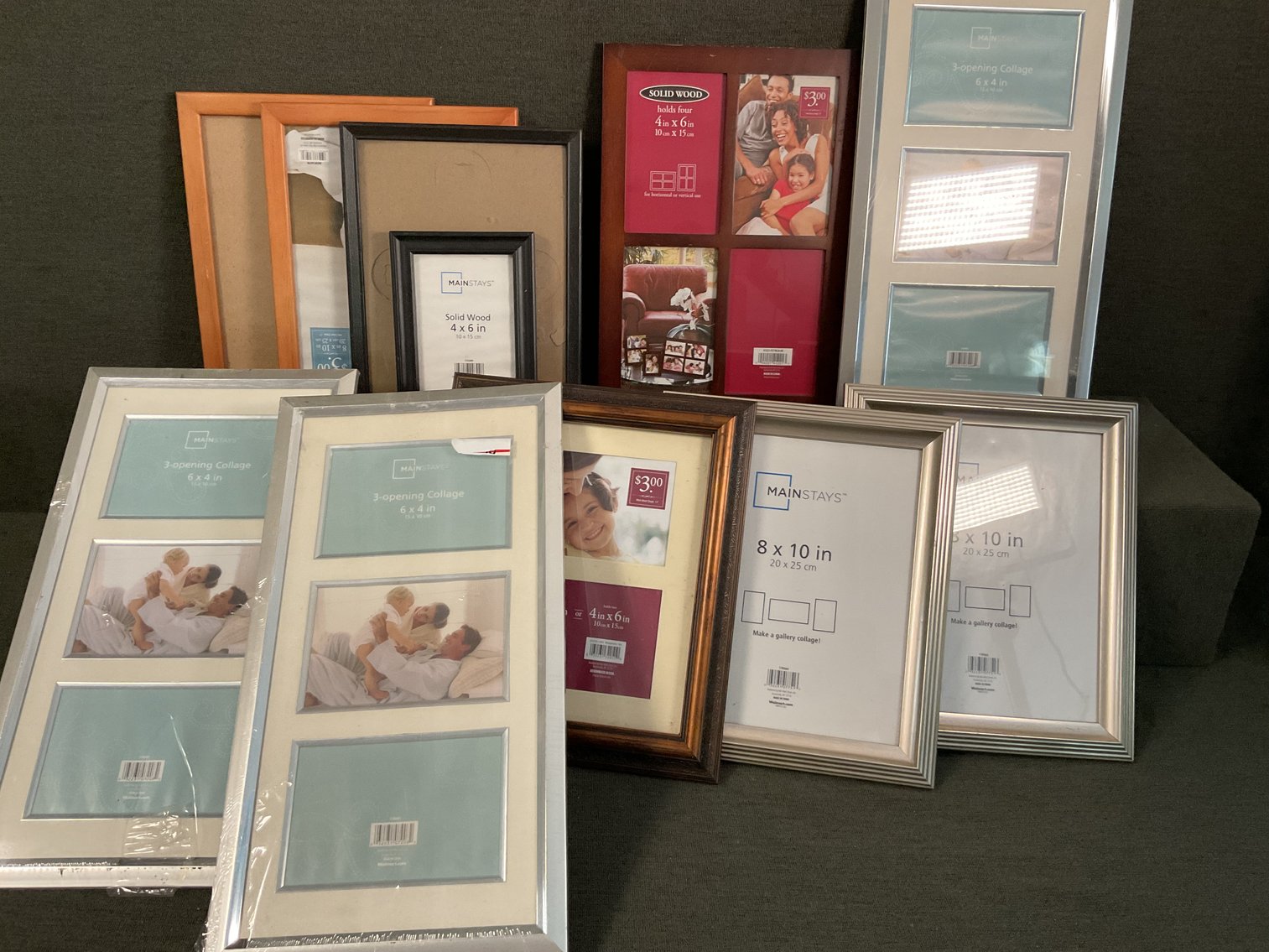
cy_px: 476
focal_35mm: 29
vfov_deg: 48.2
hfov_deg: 61.7
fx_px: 1063
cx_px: 634
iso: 125
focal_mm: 3
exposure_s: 1/60
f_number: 1.8
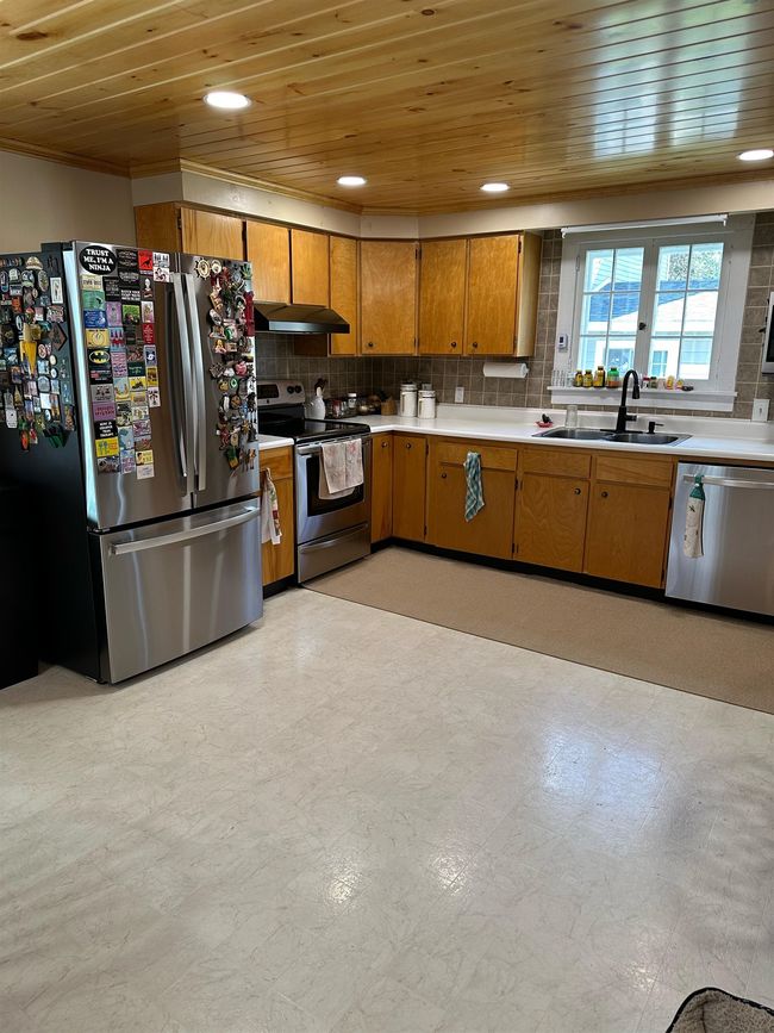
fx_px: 716
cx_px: 387
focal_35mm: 24
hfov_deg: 56.8
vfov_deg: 71.6
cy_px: 516
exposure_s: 1/120
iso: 125
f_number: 1.78
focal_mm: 6.86
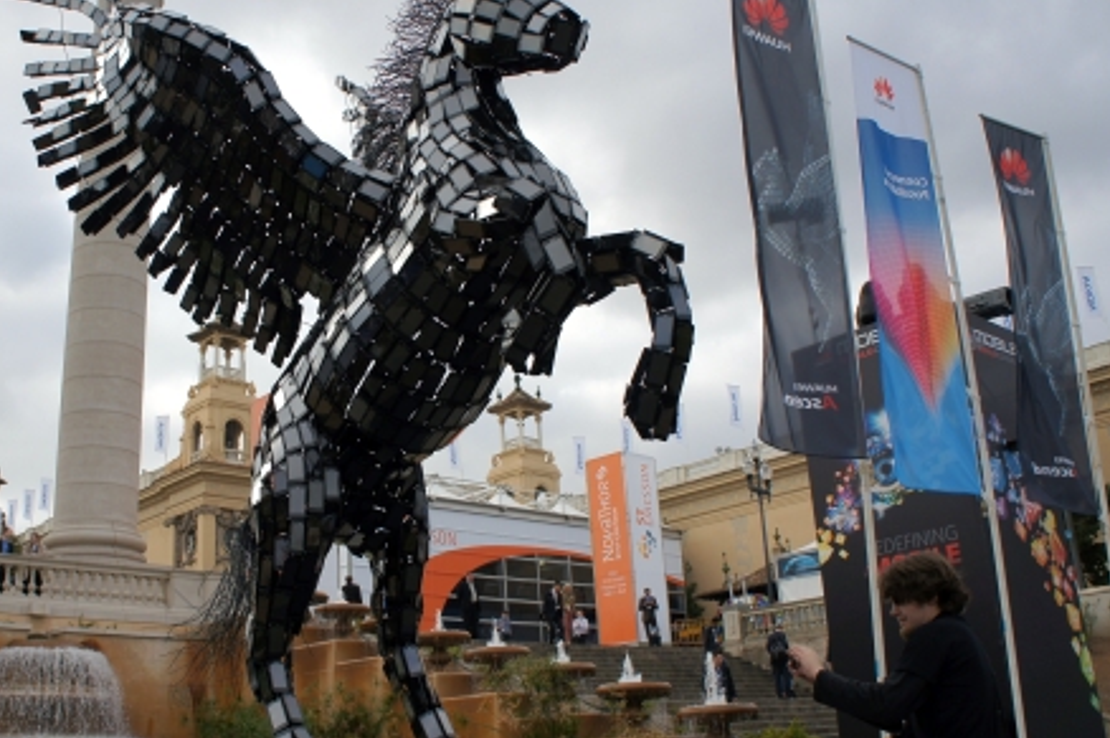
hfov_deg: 51.4
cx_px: 413
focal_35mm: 37
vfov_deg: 35.9
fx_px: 1140
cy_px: 356
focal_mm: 18
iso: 200
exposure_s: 1/400
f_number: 6.3
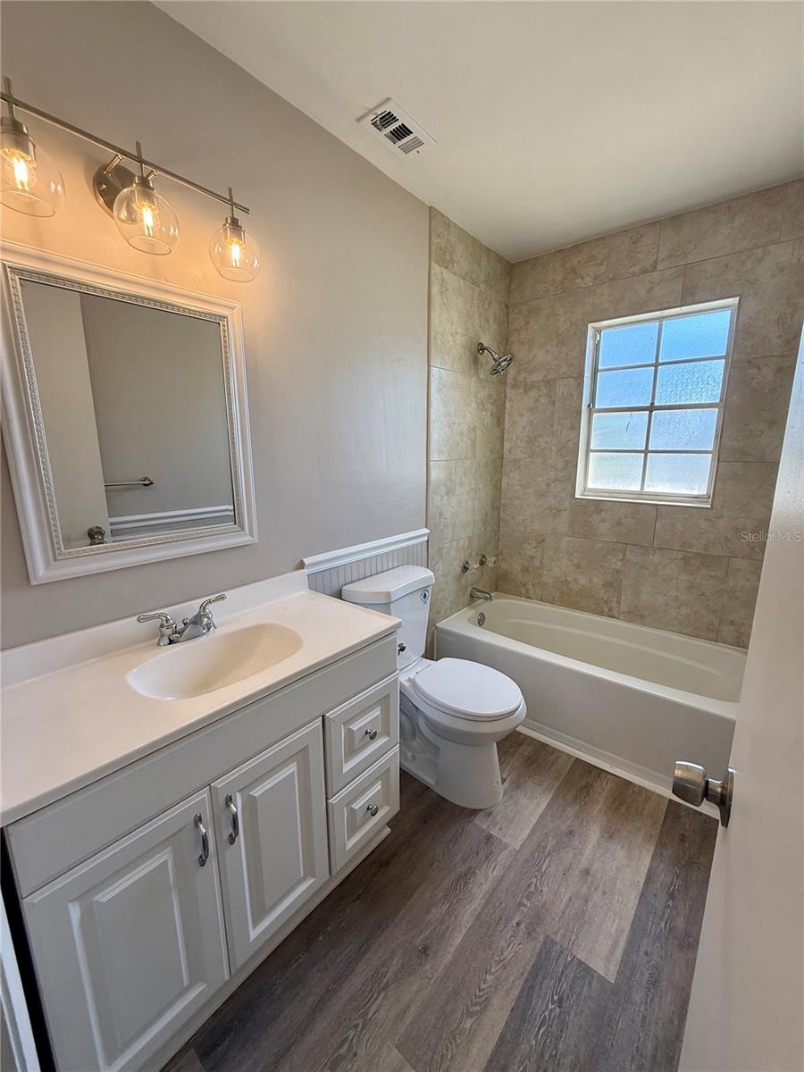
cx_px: 402
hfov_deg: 85.7
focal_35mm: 14
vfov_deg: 102.1
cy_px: 536
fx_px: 434
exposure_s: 1/99
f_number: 2.2
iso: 80
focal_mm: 2.22
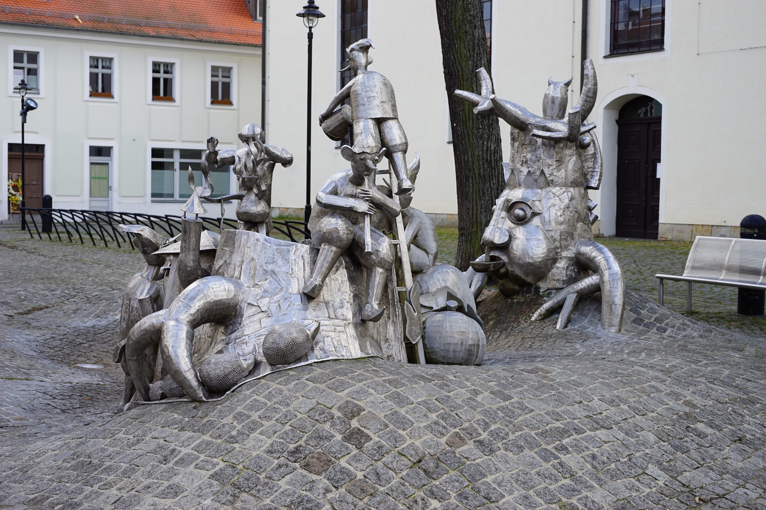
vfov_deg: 27.0
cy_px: 255
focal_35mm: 50
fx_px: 1064
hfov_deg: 39.6
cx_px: 383
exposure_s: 1/60
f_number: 6.7
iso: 100
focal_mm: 50
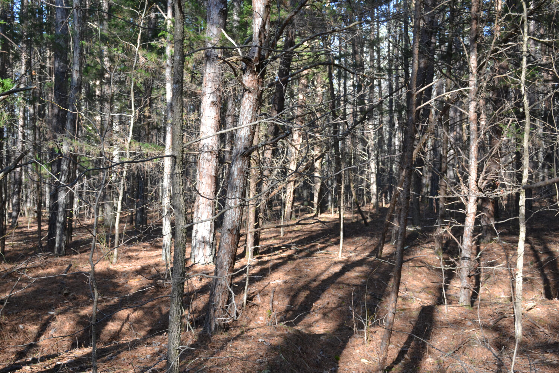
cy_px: 186
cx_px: 280
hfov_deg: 43.6
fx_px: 699
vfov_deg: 29.9
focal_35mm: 45
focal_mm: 30
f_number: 5.6
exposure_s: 1/125
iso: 250
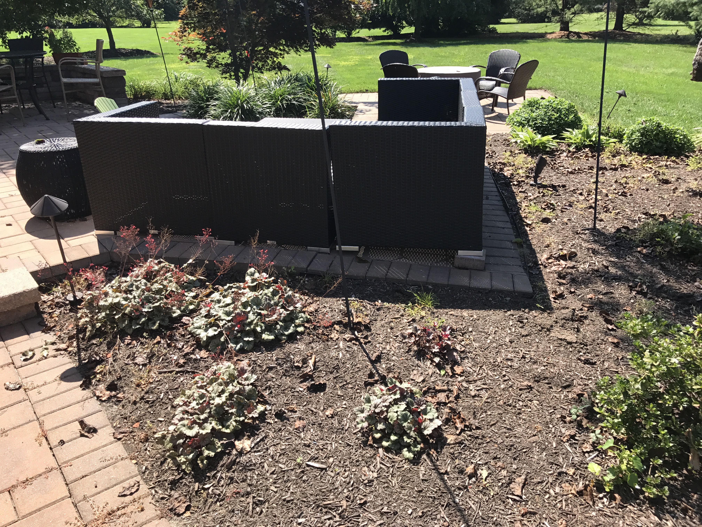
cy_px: 264
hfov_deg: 63.4
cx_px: 351
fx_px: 568
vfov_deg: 49.7
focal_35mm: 28
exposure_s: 1/833
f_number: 1.8
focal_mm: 3.99
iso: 20
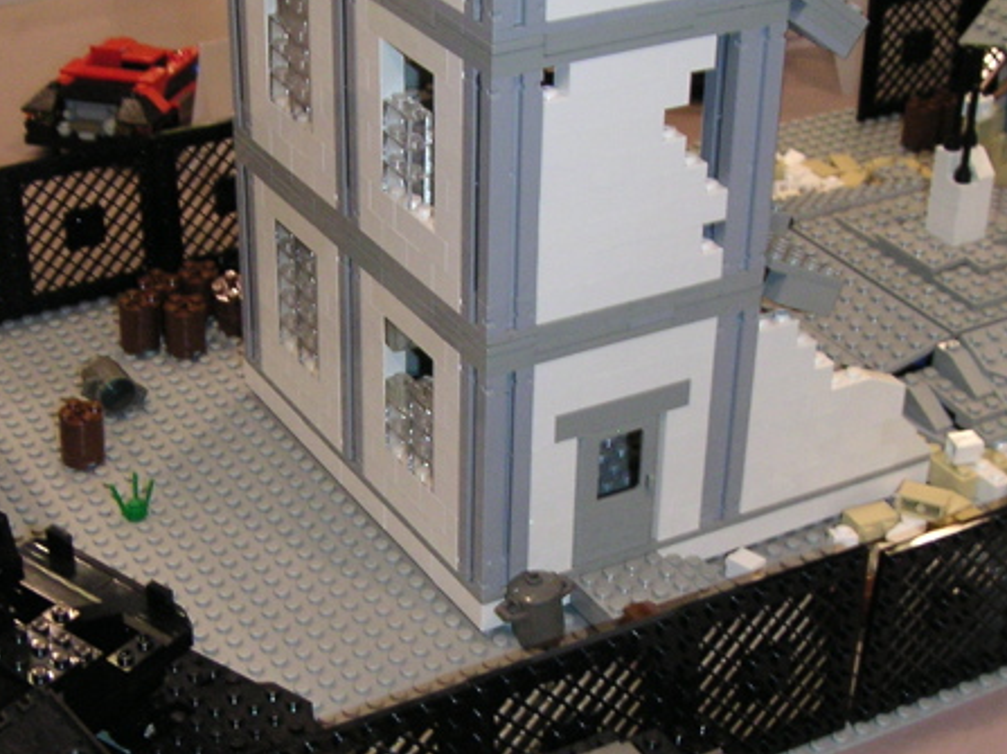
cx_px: 336
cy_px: 590
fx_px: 1978
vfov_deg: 21.4
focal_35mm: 68
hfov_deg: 28.4
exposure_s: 1/45
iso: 160
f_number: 2.8
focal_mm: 6
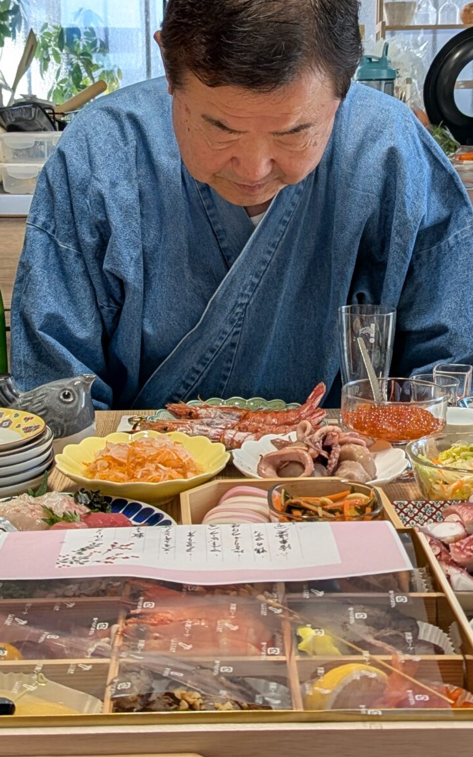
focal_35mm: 56
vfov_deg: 36.3
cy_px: 347
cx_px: 211
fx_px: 1155
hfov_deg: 23.1
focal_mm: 4.53
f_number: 1.7
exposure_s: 1/37.8
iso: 47
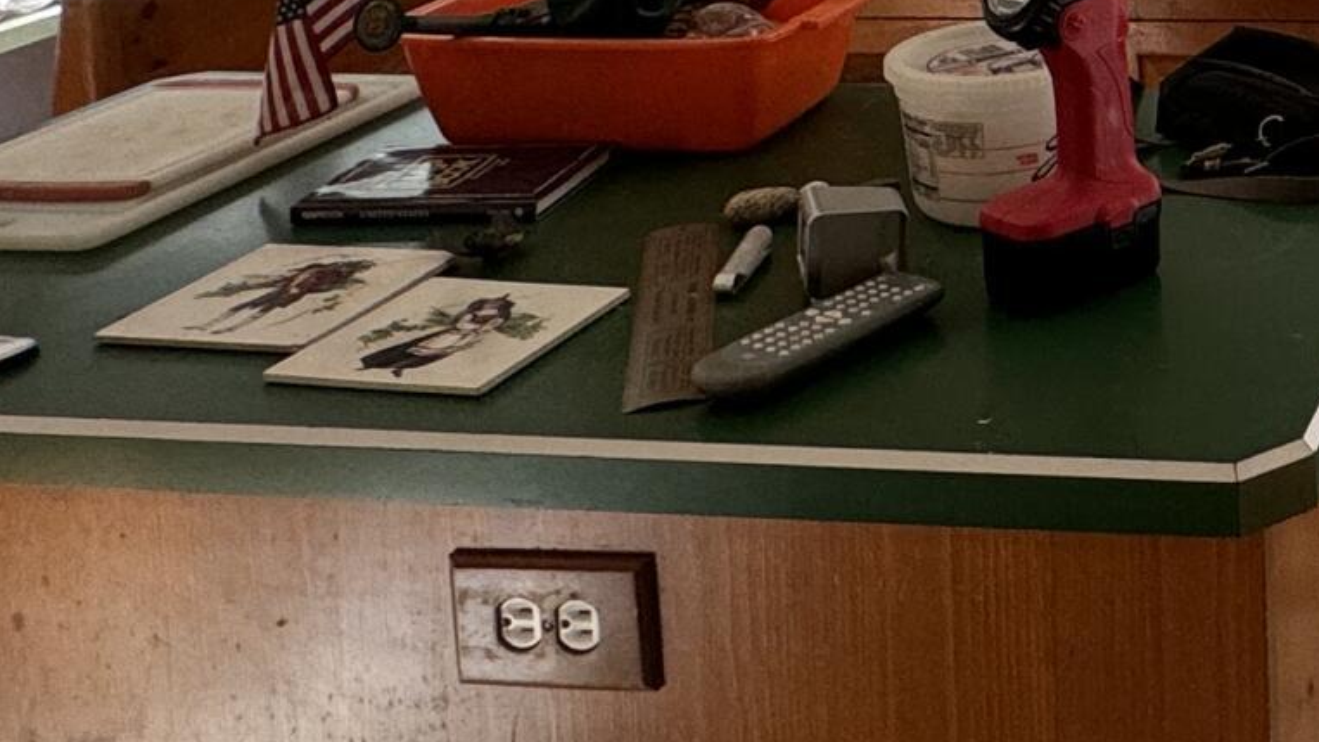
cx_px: 1583
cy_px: -351
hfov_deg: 29.9
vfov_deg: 18.0
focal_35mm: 60
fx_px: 2098
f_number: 2.2
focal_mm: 2.22
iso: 100
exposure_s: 1/99
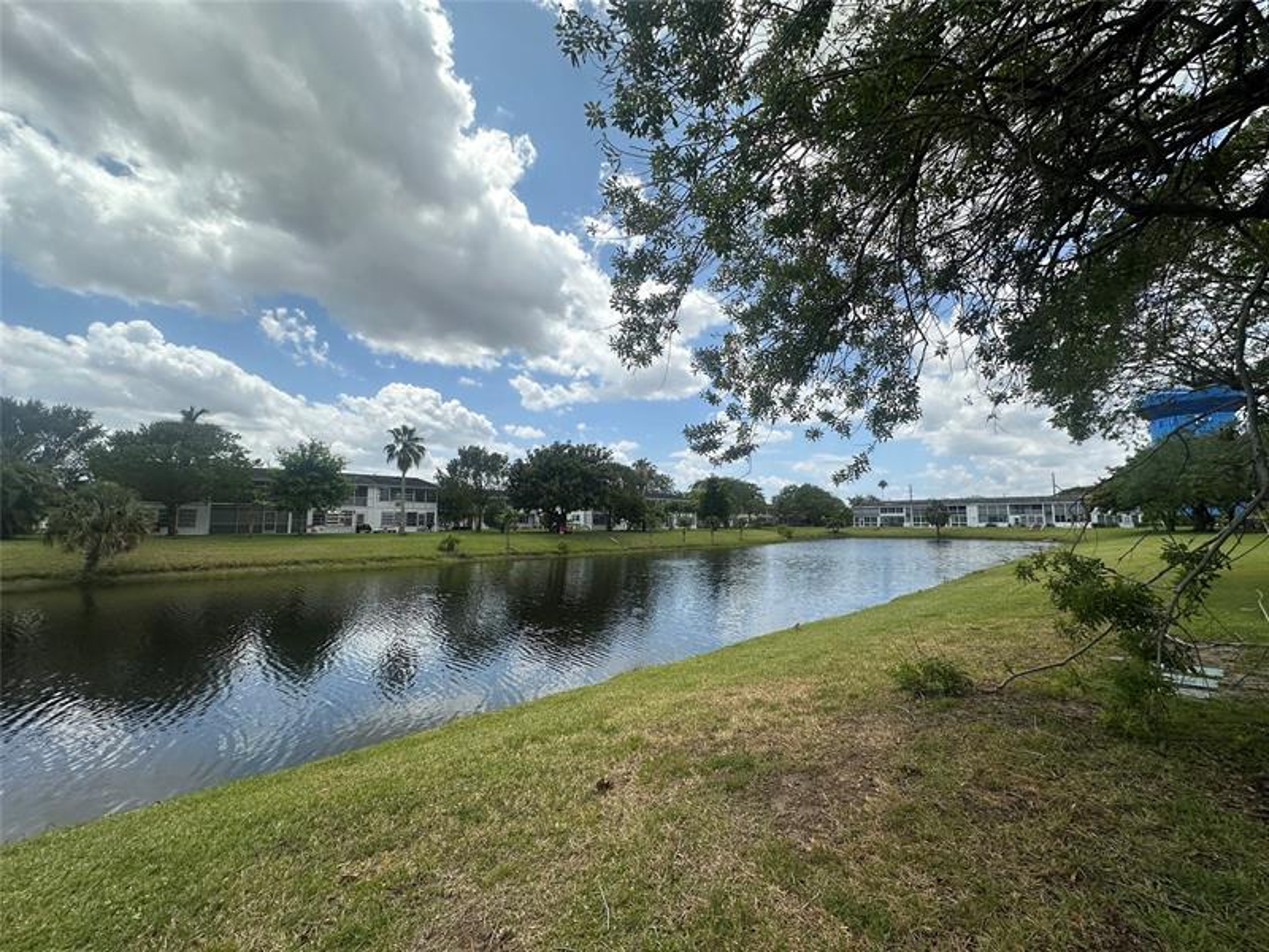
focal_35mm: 14
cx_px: 634
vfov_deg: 85.7
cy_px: 476
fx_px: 513
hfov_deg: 102.1
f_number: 2.2
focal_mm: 2.22
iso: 50
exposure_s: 1/3125
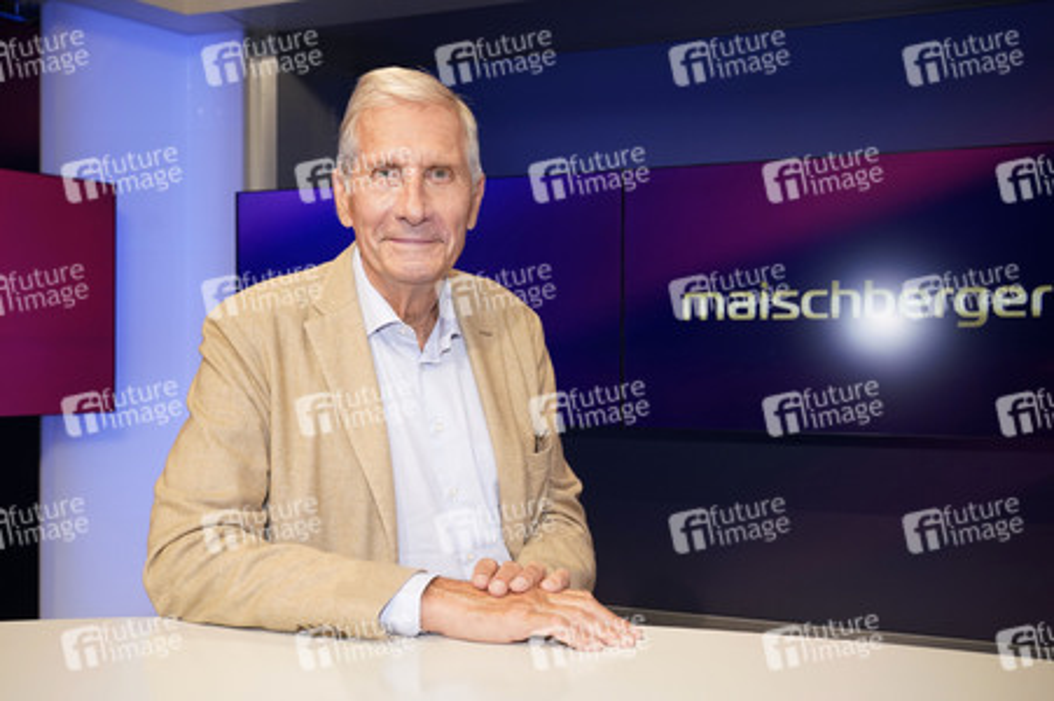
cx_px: 527
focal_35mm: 32
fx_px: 936
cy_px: 350
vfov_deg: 41.1
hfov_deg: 58.8
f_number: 5.6
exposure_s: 1/125
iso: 2000
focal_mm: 32
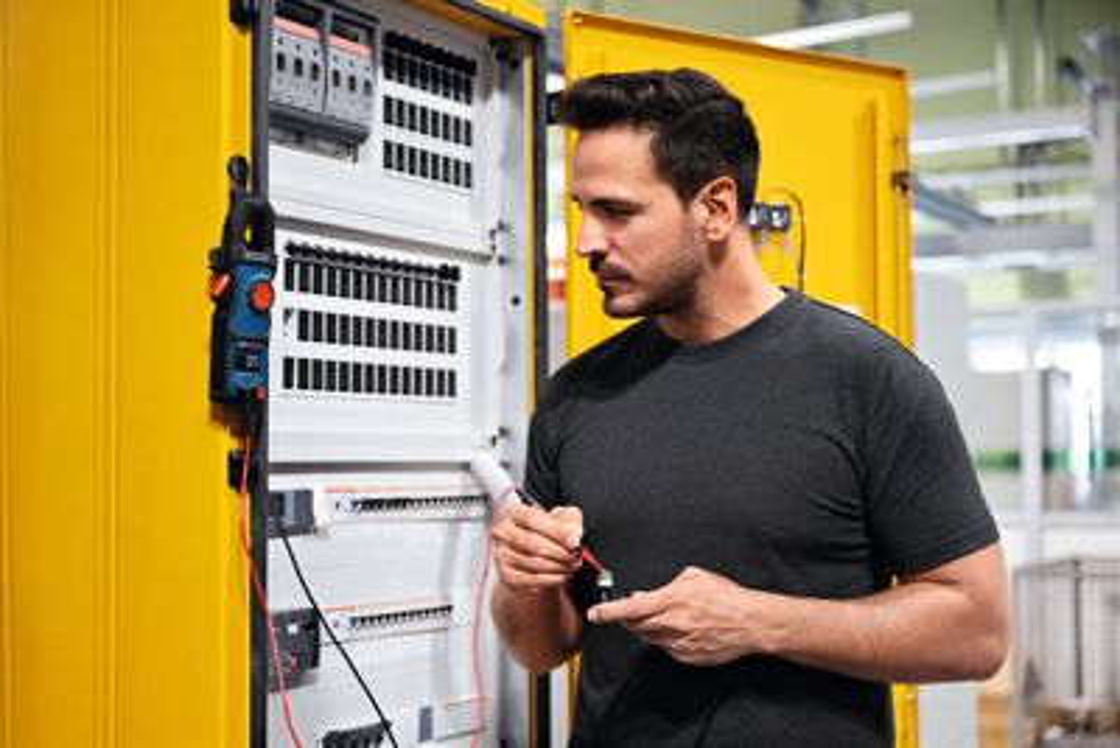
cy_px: 374
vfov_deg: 25.5
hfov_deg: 37.5
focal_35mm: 53
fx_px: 1649
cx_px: 560
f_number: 2.8
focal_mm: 53
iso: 1600
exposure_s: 1/125
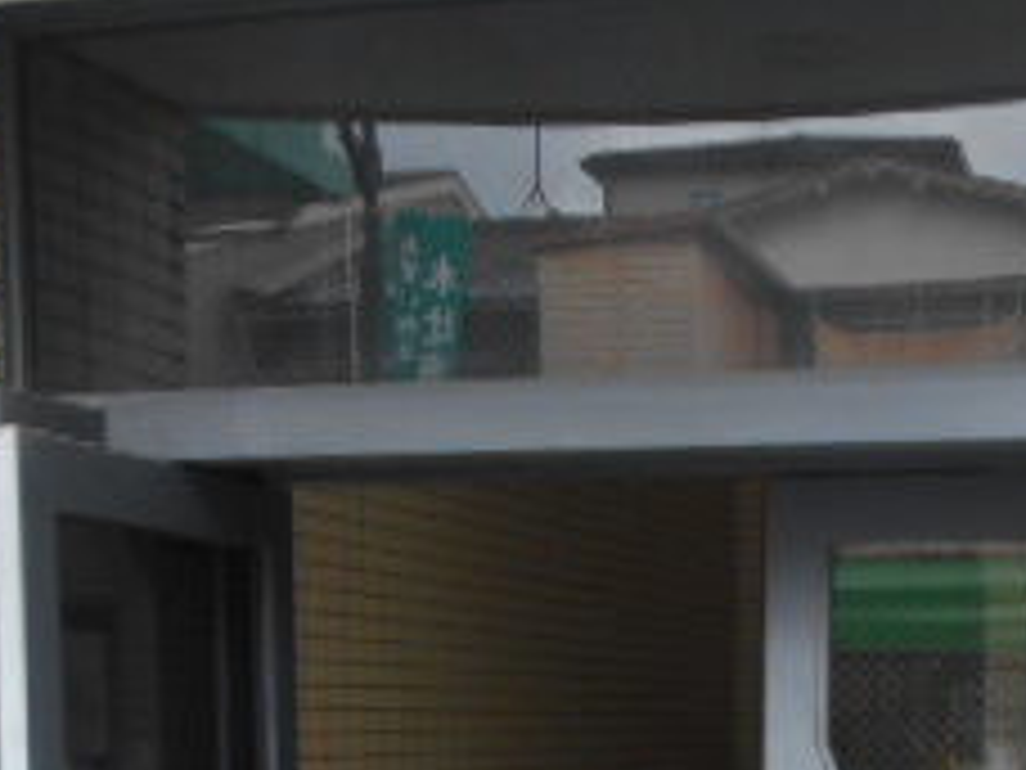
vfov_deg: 18.4
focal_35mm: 73
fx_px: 2164
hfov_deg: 26.4
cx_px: 724
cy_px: 1072
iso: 220
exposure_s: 1/250
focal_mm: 4.6
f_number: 3.2
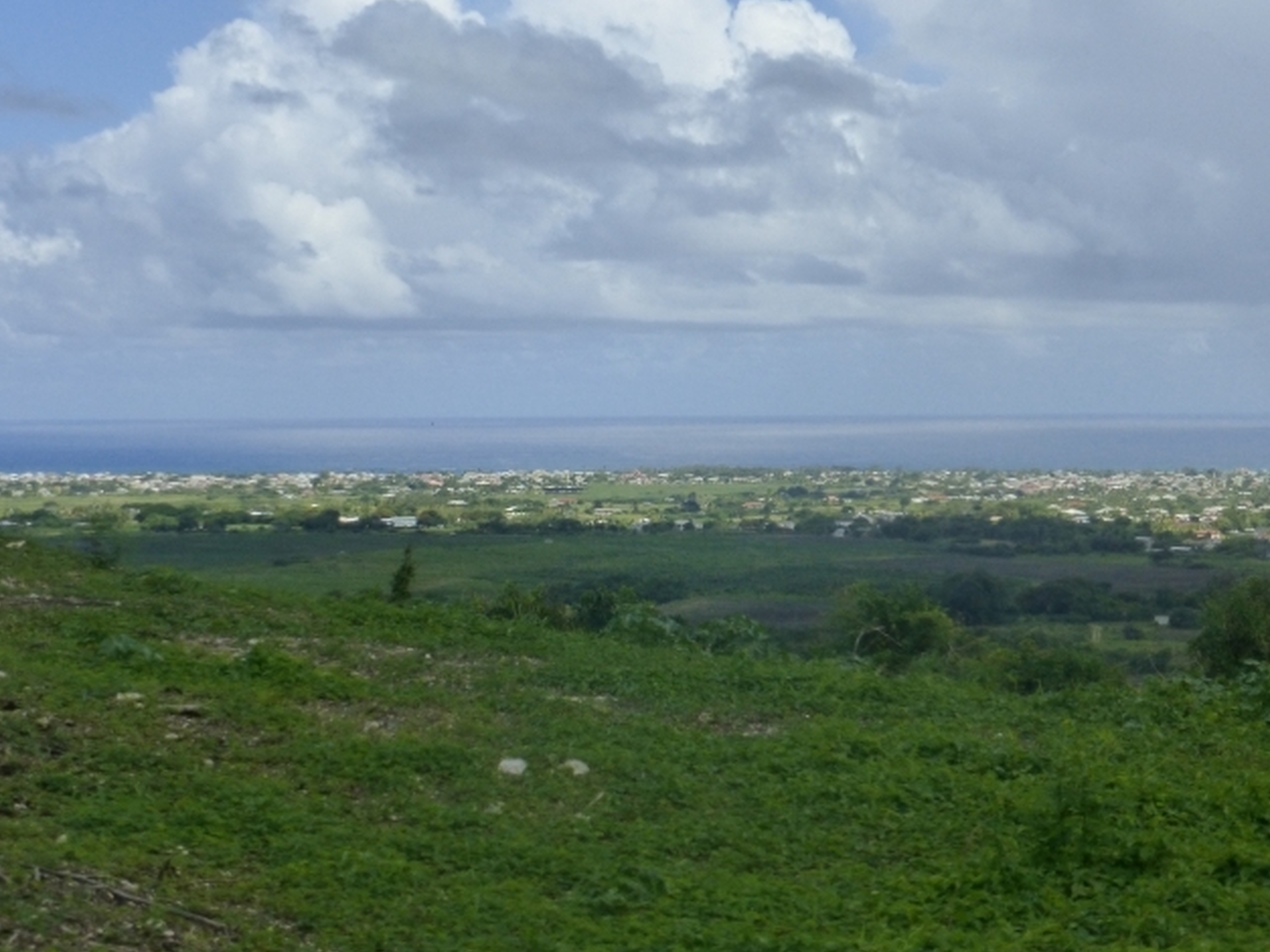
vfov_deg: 17.8
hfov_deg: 23.6
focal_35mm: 83
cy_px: 429
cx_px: 606
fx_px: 3045
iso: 200
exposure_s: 1/1300
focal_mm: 11
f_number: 4.8
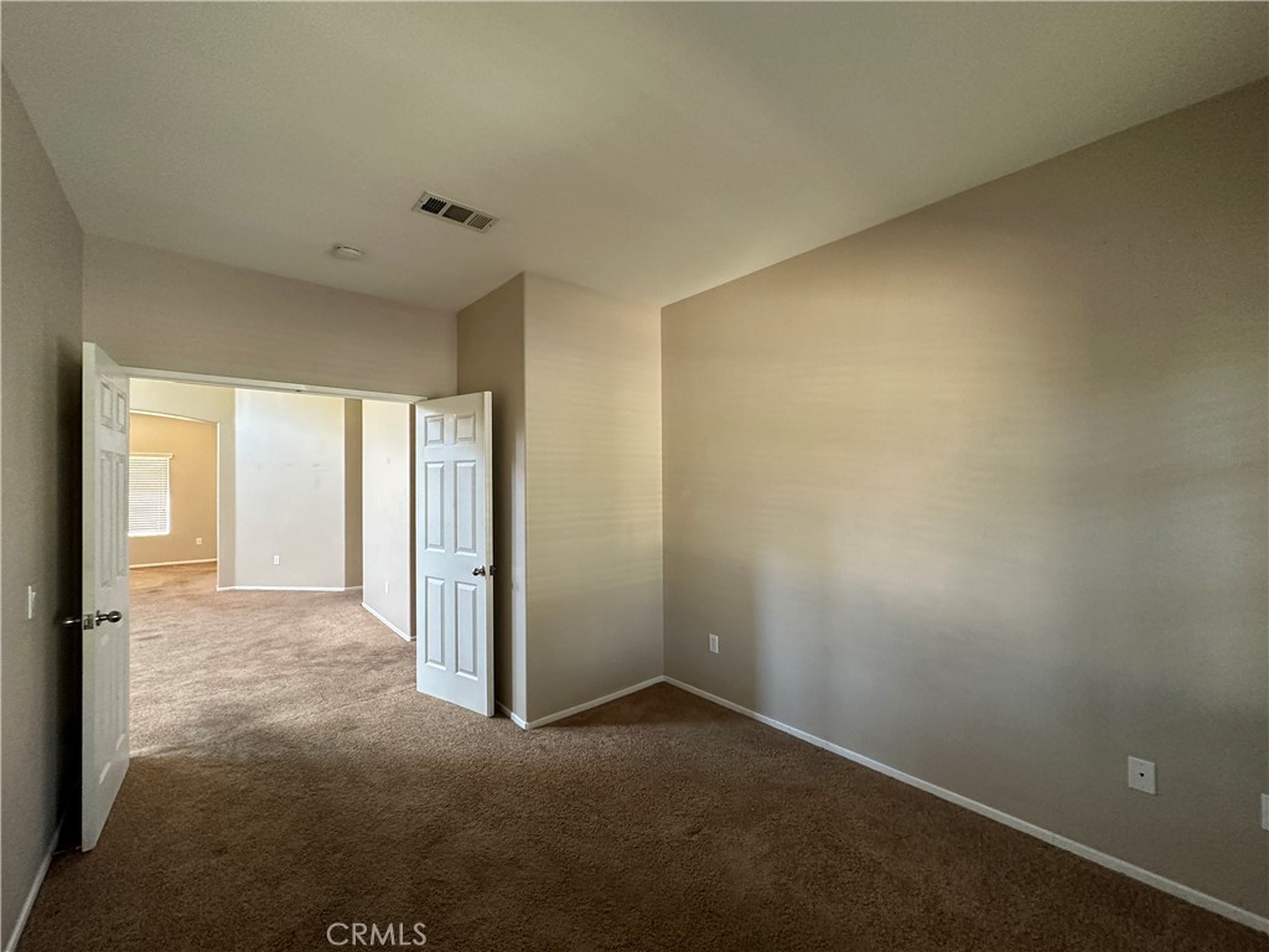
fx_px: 513
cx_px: 634
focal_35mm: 14
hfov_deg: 102.1
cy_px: 476
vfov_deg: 85.7
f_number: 2.2
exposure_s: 1/60
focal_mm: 2.22
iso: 320
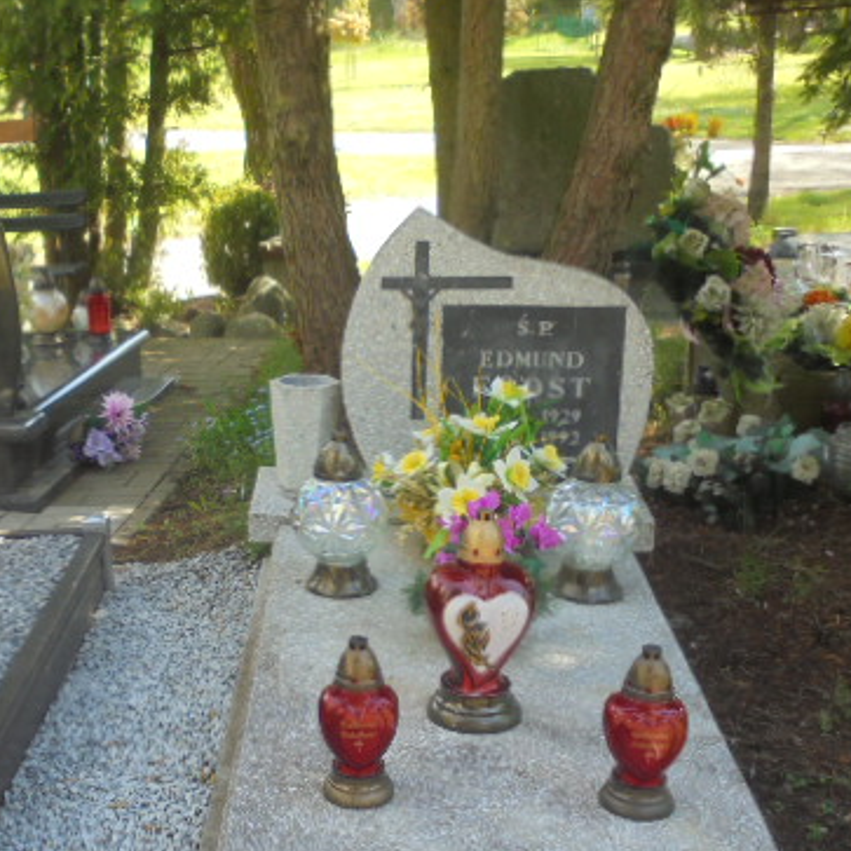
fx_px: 1474
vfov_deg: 32.1
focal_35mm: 53
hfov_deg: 31.5
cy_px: 497
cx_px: 183
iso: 100
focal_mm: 6.1
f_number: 4
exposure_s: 1/100
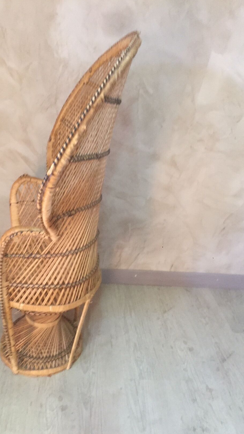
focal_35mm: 32
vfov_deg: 61.0
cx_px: 82
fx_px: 368
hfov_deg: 36.3
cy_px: 217
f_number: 2.2
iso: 250
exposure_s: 1/20
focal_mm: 4.15
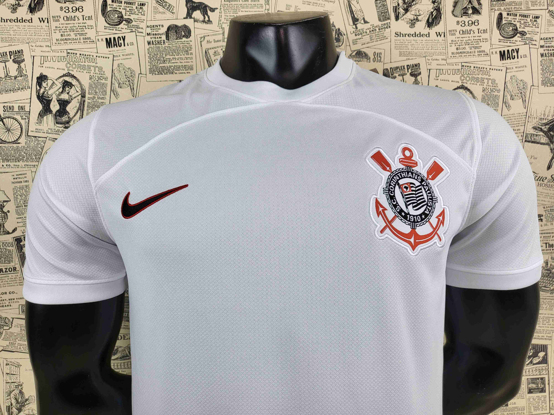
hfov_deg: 67.3
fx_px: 416
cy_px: 208
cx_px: 277
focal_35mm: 26
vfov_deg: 53.1
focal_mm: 4.25
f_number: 1.8
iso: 50
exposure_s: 1/100
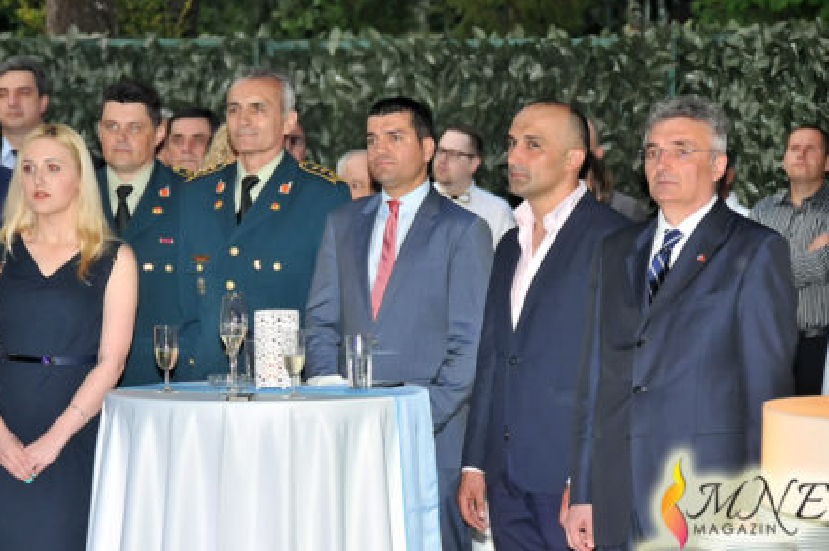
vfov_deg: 7.7
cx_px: 370
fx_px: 4107
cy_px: 254
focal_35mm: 179
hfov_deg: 11.5
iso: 800
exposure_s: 1/250
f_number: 5.3
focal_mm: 105
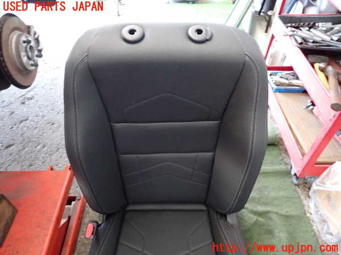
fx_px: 246
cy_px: 128
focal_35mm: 25
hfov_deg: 69.4
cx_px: 170
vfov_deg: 54.9
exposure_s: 1/30
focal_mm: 4.5
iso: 500
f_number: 2
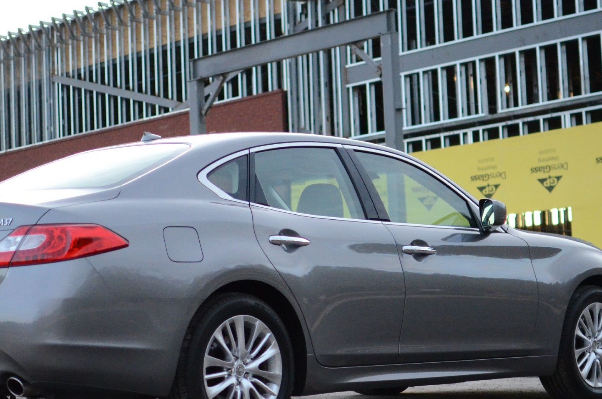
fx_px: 1517
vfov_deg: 15.0
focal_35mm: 91
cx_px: 280
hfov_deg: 22.4
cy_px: 256
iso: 3200
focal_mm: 35
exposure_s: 1/8000
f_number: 1.8
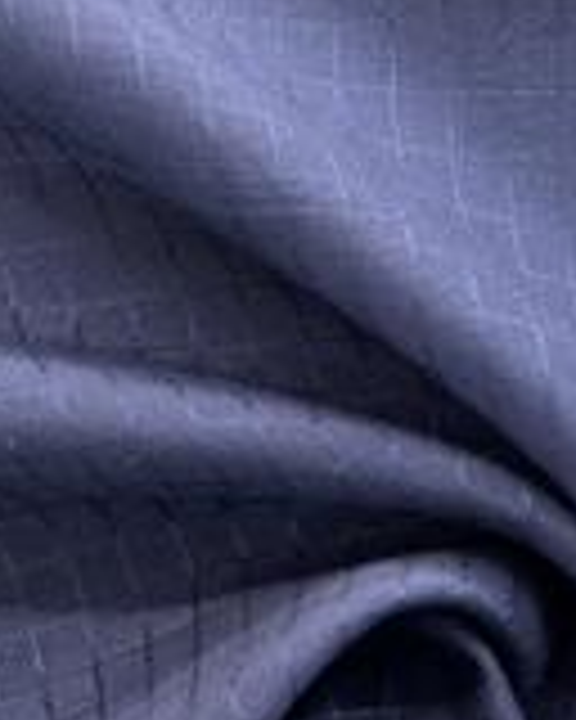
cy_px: 605
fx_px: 1151
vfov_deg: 33.4
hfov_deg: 27.4
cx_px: 477
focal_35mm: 54
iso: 125
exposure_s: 1/120
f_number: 1.5
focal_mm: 5.7
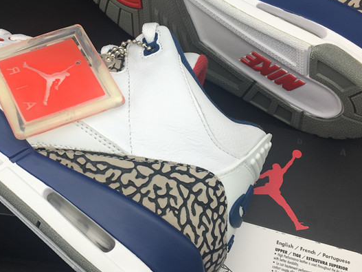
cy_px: 101
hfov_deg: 34.6
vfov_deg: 26.5
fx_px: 575
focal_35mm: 55
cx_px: 117
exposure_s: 1/105
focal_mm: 4.15
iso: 25
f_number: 2.2
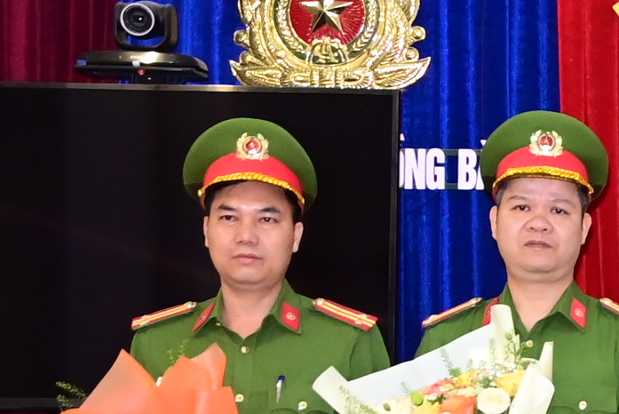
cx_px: 1290
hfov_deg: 13.2
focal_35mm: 131
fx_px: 2254
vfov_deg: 10.4
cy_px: 446
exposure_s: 1/200
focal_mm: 21
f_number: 6.3
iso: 2000
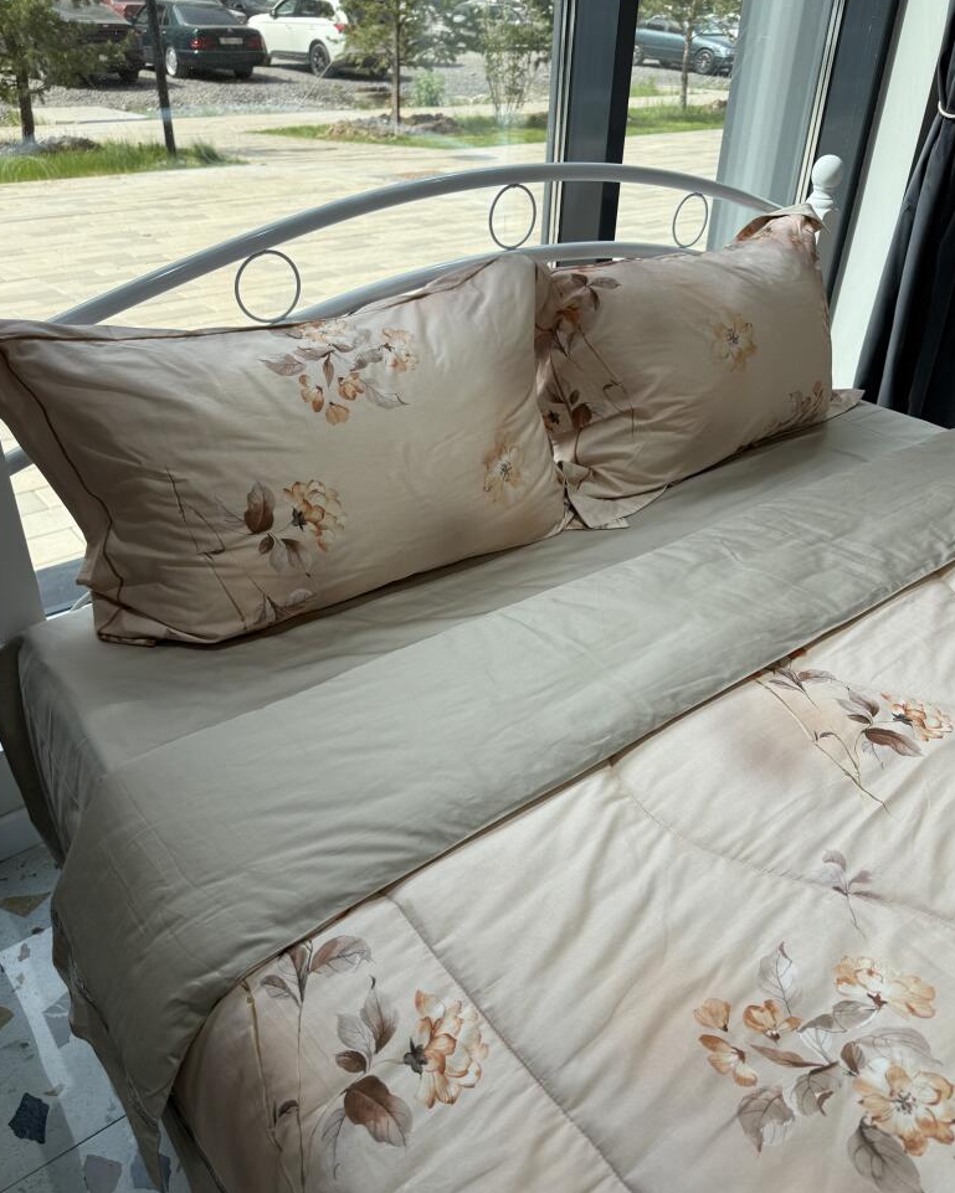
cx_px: 484
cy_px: 608
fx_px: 918
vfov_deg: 66.0
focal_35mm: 26
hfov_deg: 54.9
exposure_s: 1/1553
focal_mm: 6.76
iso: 80
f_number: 1.78
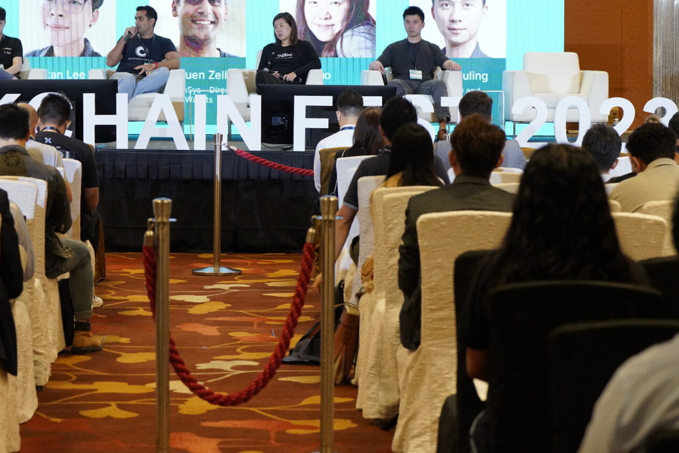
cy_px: 114
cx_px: 201
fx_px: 2169
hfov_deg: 17.7
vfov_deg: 11.9
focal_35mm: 115
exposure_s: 1/200
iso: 3200
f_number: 4.5
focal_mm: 72
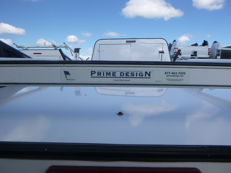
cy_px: 86
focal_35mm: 25
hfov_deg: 69.4
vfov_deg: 54.9
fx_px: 167
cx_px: 116
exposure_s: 1/500
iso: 100
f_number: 3.9
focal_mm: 4.5
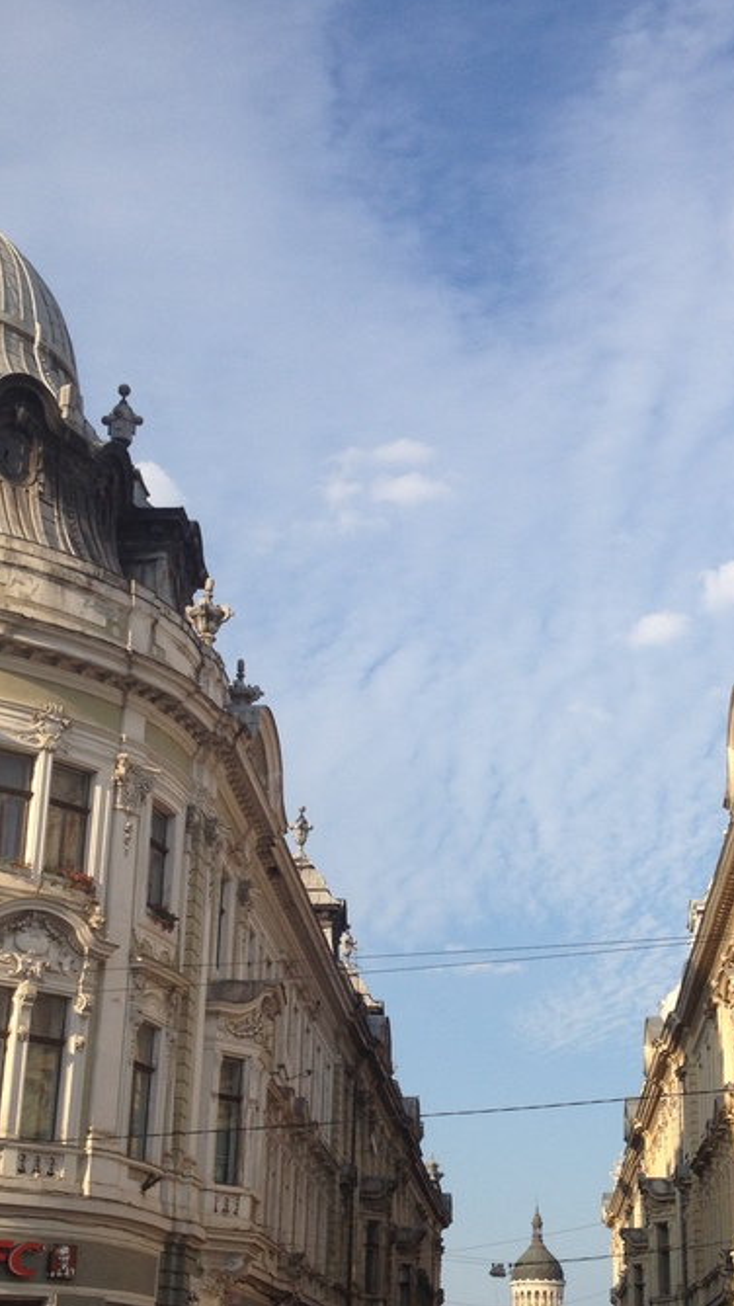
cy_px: 814
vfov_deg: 36.4
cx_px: 480
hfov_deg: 21.0
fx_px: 1973
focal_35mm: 57
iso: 50
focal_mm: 4.28
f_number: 2.4
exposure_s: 1/1346
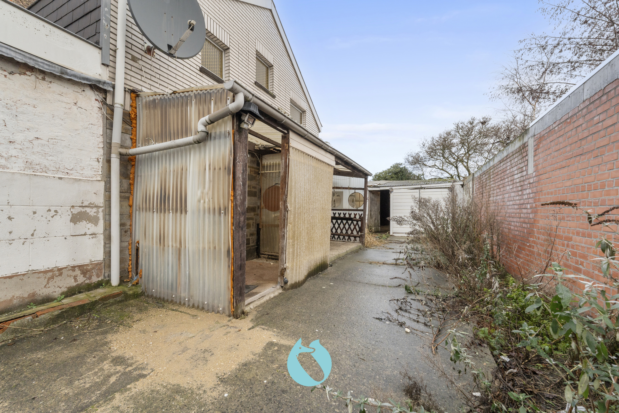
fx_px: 241
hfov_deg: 104.3
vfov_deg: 81.2
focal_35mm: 14
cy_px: 206
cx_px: 310
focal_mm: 14
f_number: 11
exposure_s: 1/160
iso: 1000
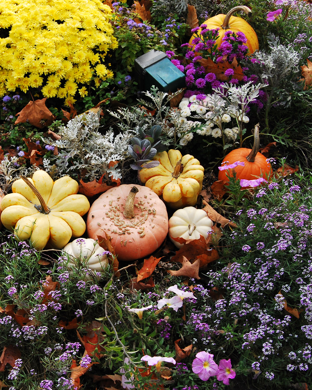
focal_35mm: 51
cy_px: 199
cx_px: 44
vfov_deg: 36.8
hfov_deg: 28.9
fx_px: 586
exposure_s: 1/160
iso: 400
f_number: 9
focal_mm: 23
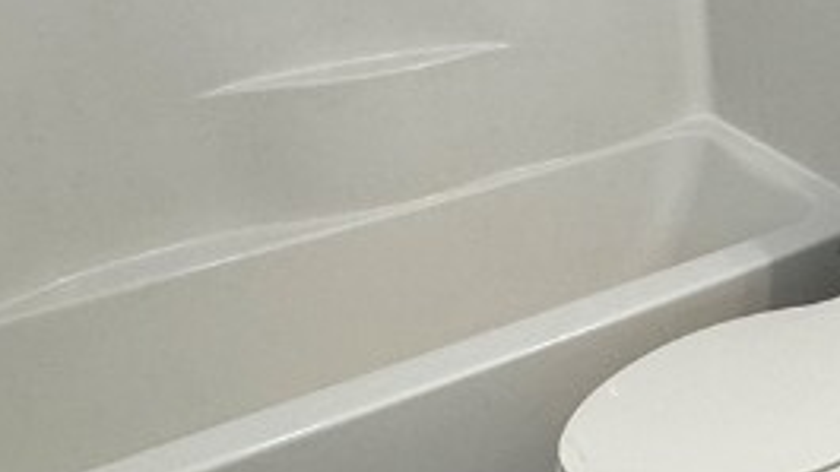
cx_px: 1052
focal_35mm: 59
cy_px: -108
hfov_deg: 29.5
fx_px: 1314
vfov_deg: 19.1
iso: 160
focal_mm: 2.22
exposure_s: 1/120
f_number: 2.2
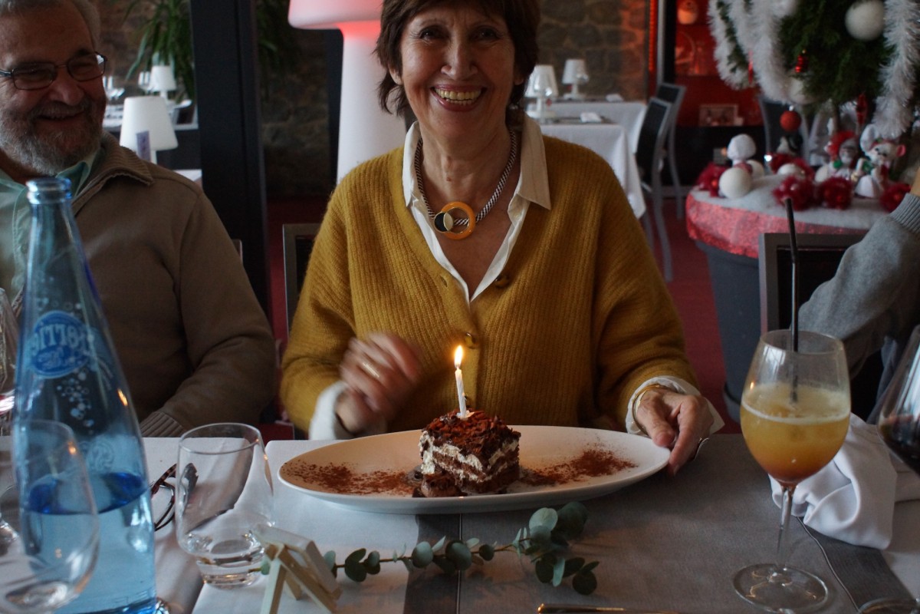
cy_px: 307
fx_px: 997
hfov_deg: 49.6
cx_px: 460
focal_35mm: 39
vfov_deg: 34.2
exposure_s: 1/50
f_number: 4.5
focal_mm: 26
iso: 1600
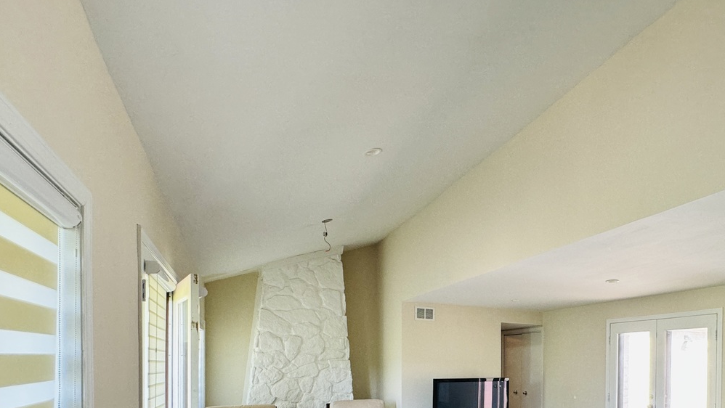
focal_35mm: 22
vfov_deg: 46.7
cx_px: 498
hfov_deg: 77.9
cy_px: 364
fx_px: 423
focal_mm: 2.22
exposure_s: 1/99
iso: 200
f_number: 2.2
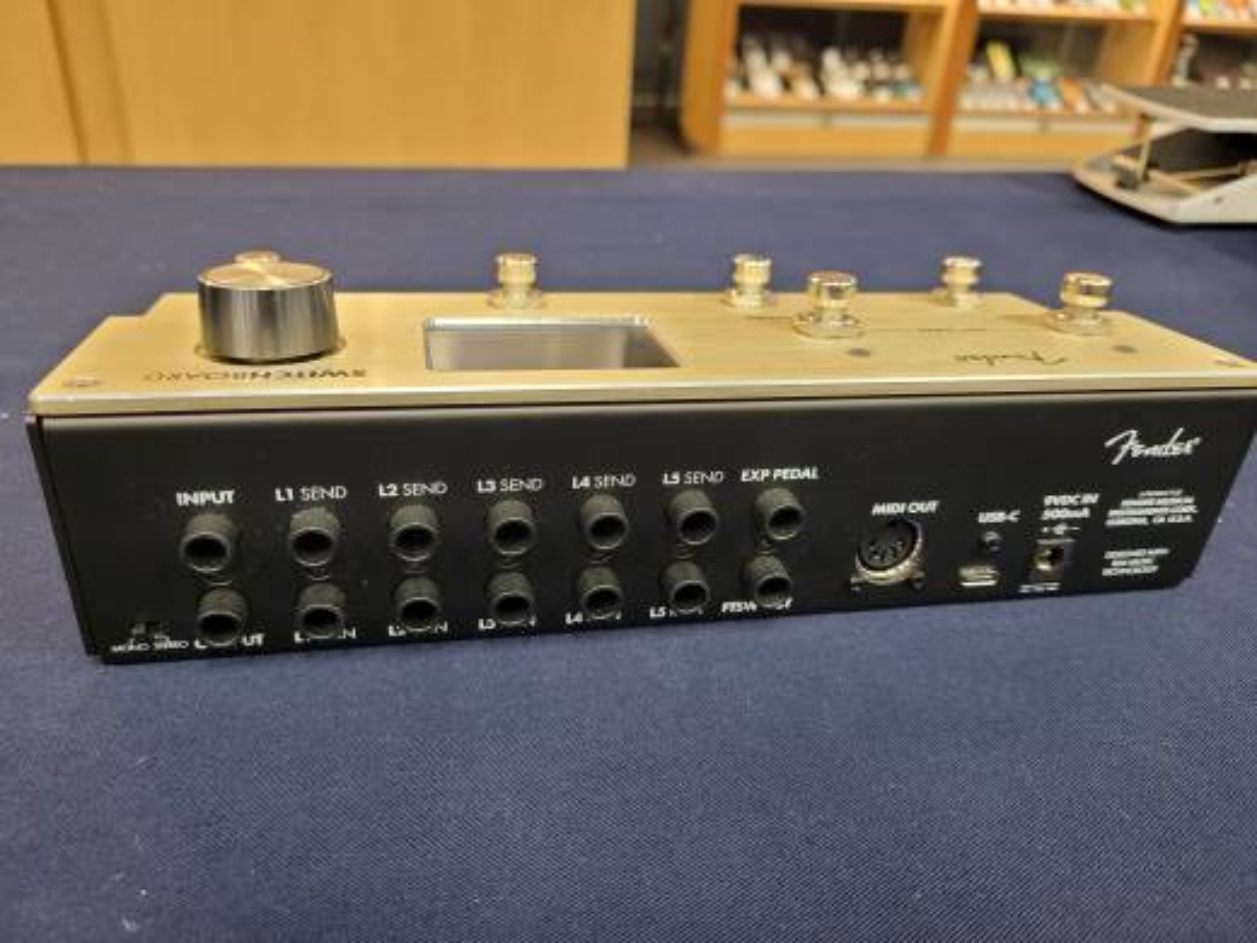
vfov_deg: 53.1
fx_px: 944
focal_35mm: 26
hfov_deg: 67.3
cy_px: 472
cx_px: 628
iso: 250
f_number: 1.8
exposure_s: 1/40
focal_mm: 5.4
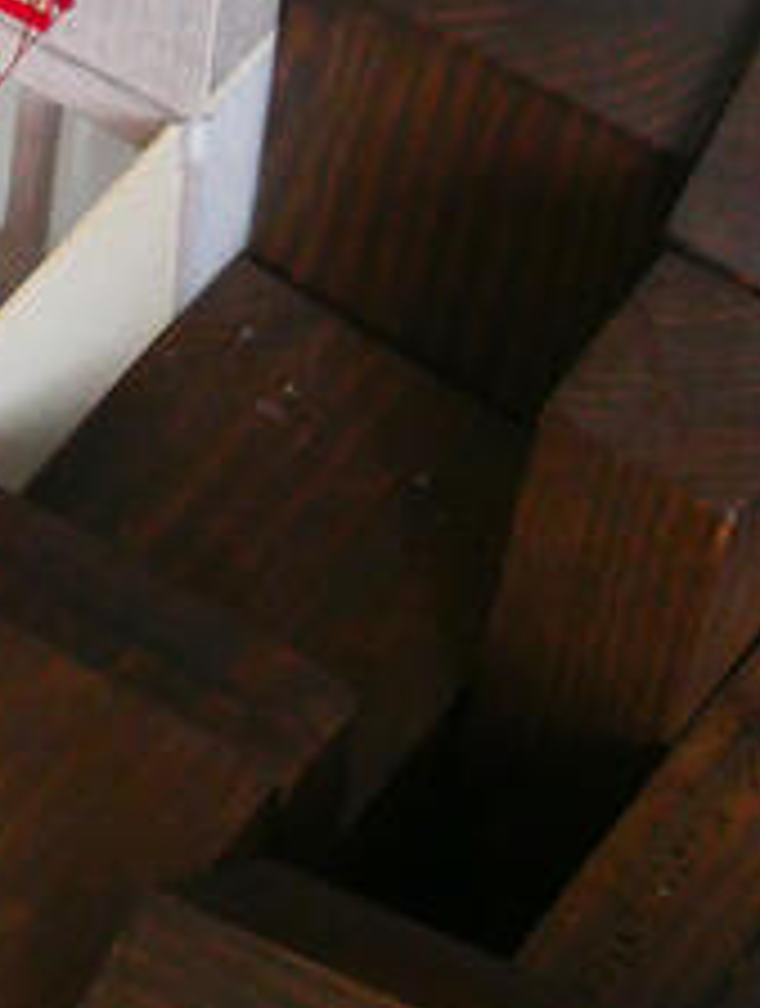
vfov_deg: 8.0
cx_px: -535
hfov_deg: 6.0
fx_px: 7087
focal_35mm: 243
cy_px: -428
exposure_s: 1/80
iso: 1600
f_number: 7.1
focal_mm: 32
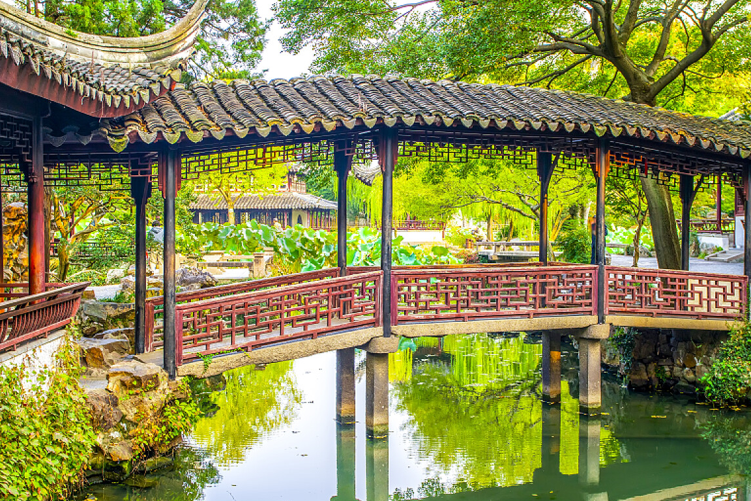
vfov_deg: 27.0
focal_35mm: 50
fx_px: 1043
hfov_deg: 39.5
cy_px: 301
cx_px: 414
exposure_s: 1/50
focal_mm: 30
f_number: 5.6
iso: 200
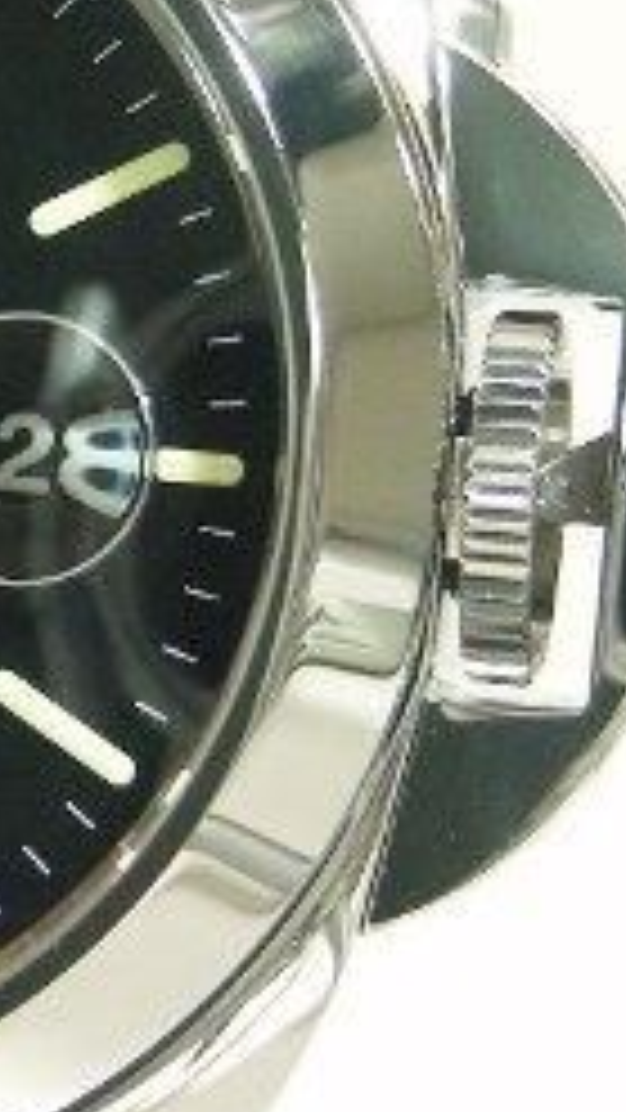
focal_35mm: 124
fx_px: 3658
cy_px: 486
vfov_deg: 17.3
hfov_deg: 9.6
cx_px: -180
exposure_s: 1/13.1
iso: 200
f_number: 3.5
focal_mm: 7.4
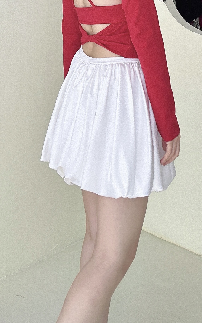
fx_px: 370
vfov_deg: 44.0
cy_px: 48
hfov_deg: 30.5
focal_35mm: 42
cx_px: 113
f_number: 1.9
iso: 64
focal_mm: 2.69
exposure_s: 1/121
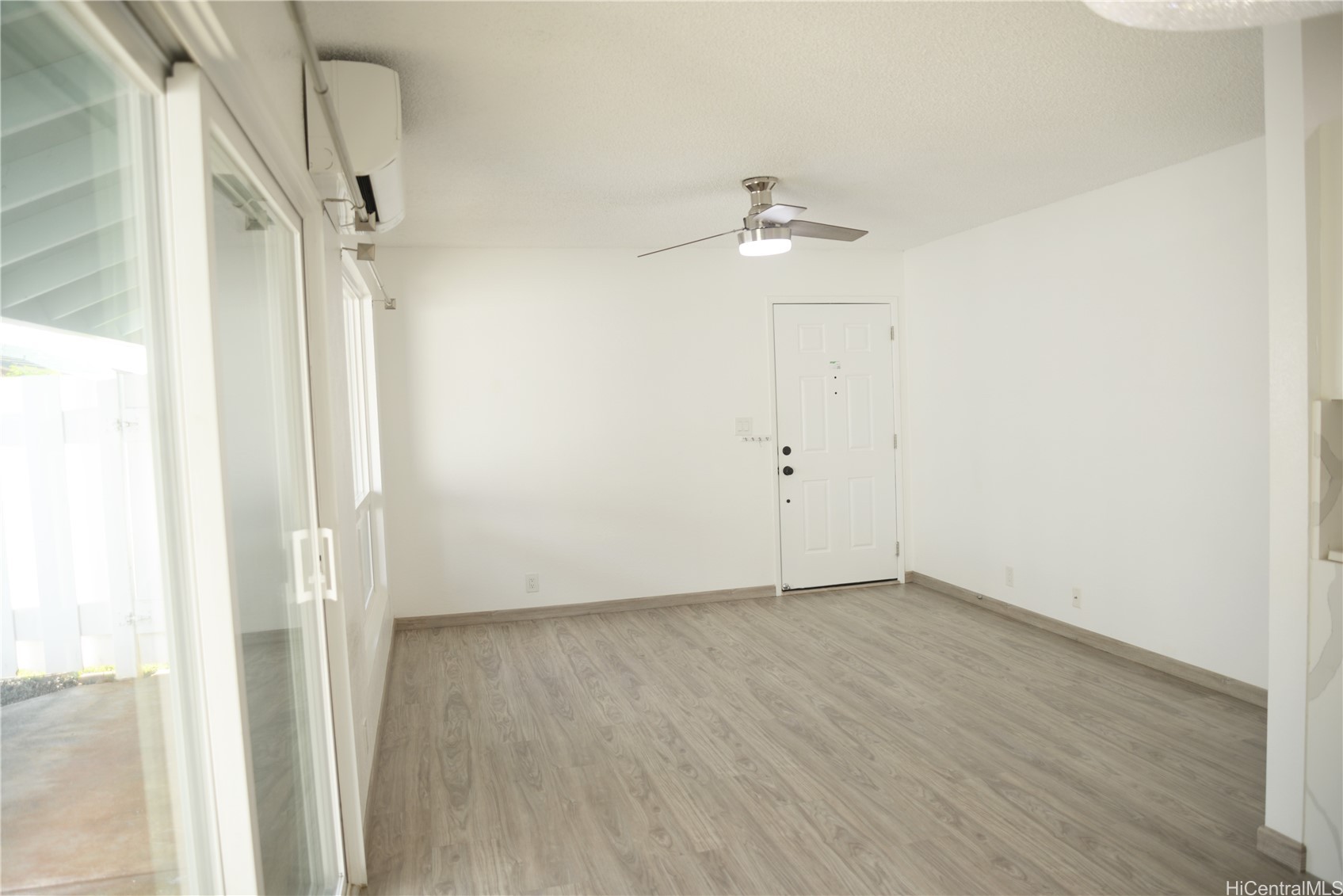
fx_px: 896
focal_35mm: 24
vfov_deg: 53.2
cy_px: 448
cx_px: 672
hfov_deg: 73.7
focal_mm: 24
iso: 100
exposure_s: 1/50
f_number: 3.5
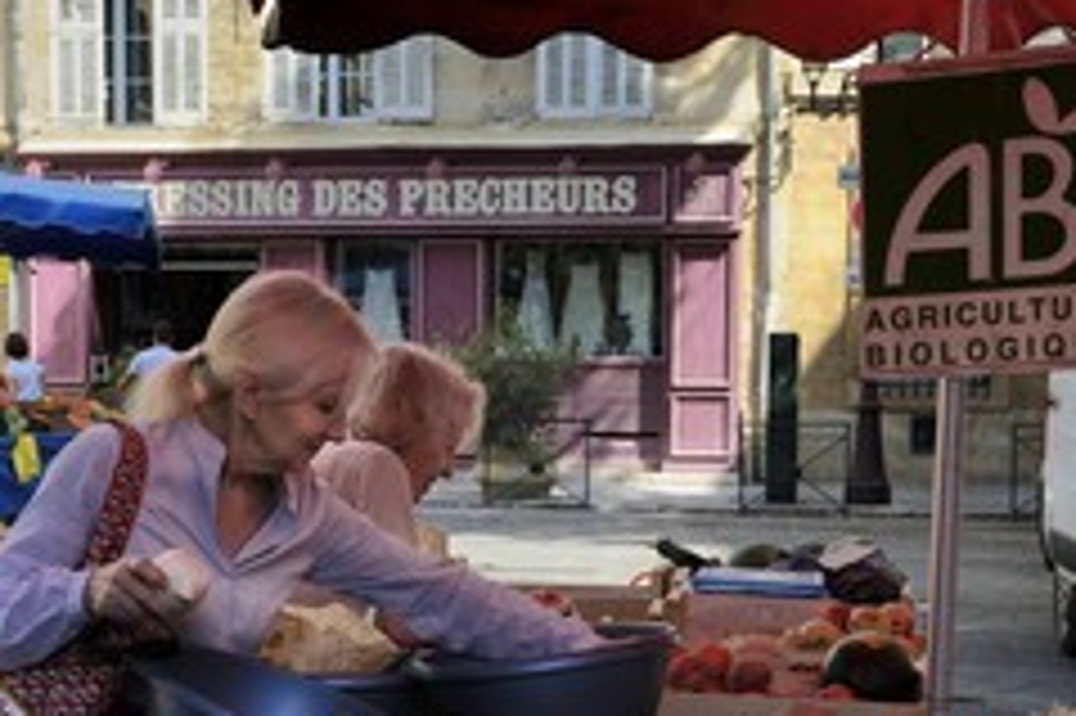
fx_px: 2360
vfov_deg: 17.1
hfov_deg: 25.7
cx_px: 450
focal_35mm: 79
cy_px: 617
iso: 400
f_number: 10
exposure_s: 1/125
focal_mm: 45
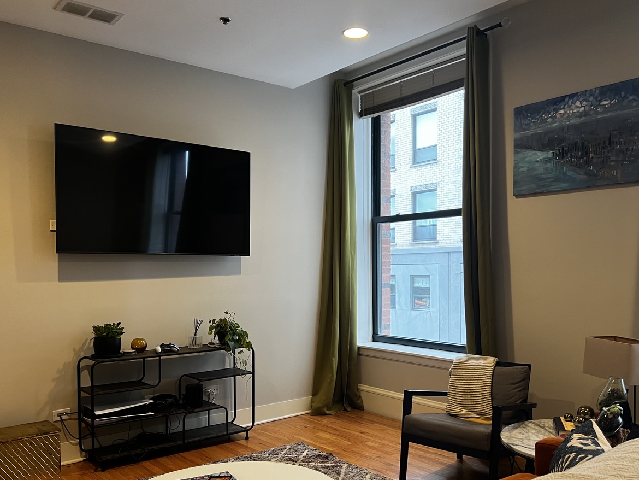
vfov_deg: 44.0
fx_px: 591
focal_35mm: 32
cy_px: 284
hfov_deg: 56.8
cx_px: 336
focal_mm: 5.7
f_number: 1.5
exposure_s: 1/60
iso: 100
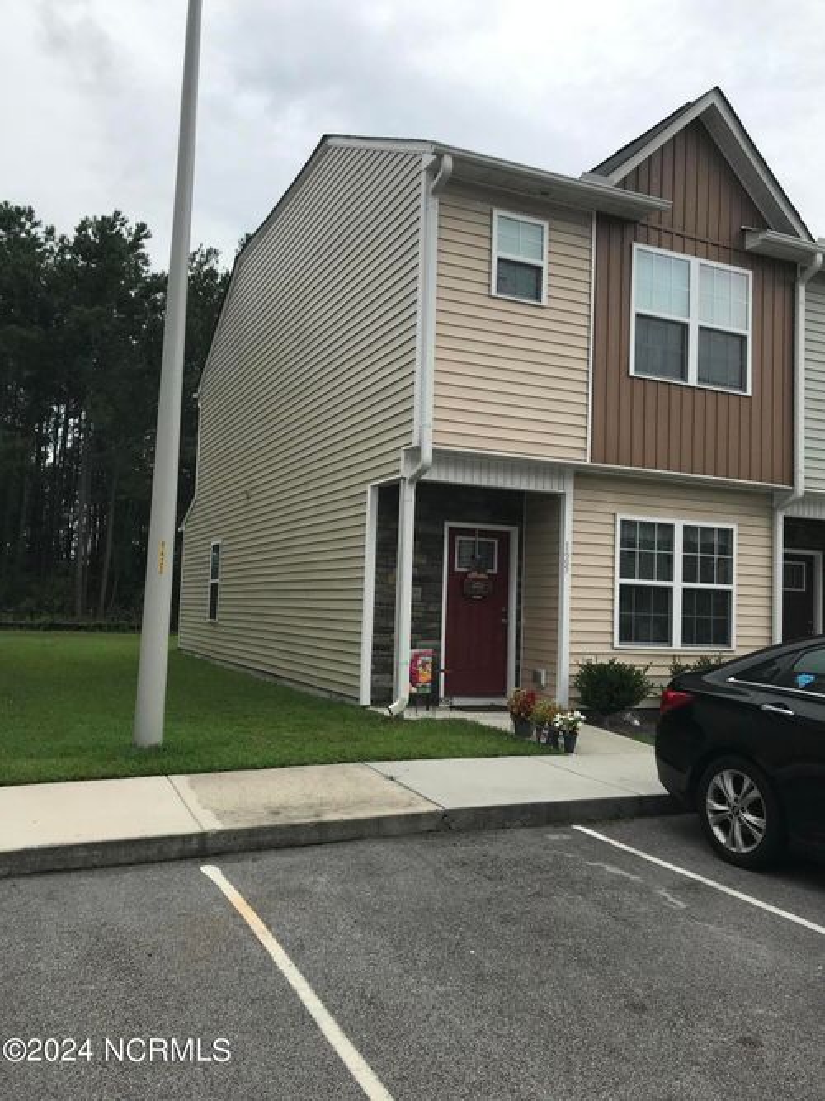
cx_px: 412
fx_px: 890
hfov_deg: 49.7
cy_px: 550
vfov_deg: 63.5
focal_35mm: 28
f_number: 1.8
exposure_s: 1/1018
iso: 20
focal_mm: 3.99
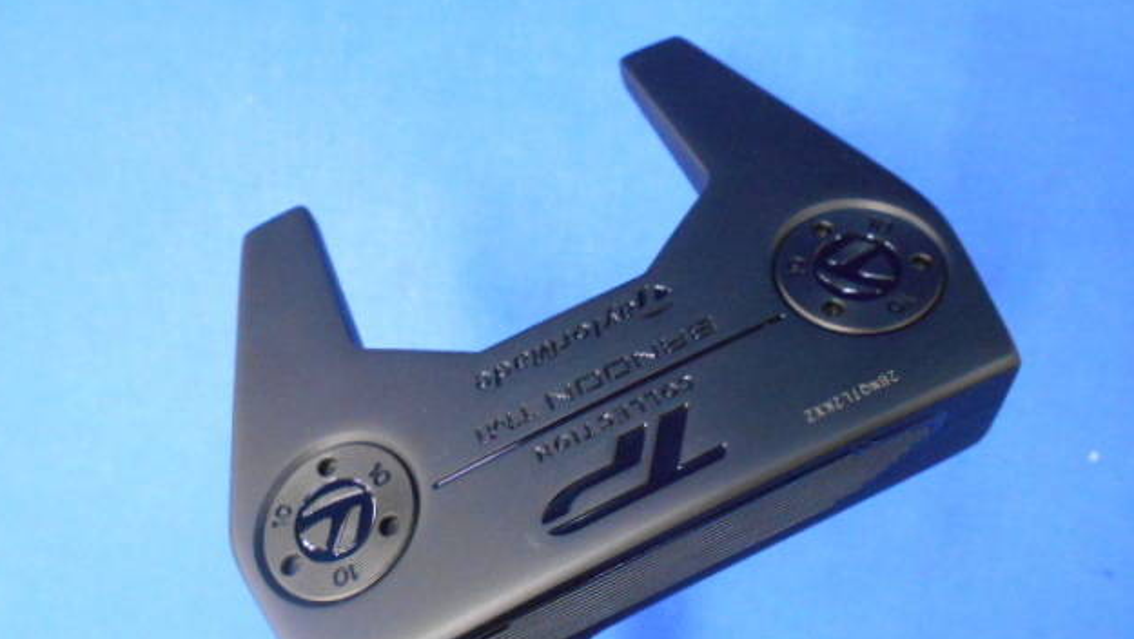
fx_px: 872
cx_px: 557
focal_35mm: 29
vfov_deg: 40.2
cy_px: 354
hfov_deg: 66.0
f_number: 3.2
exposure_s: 1/40
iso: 800
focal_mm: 4.6
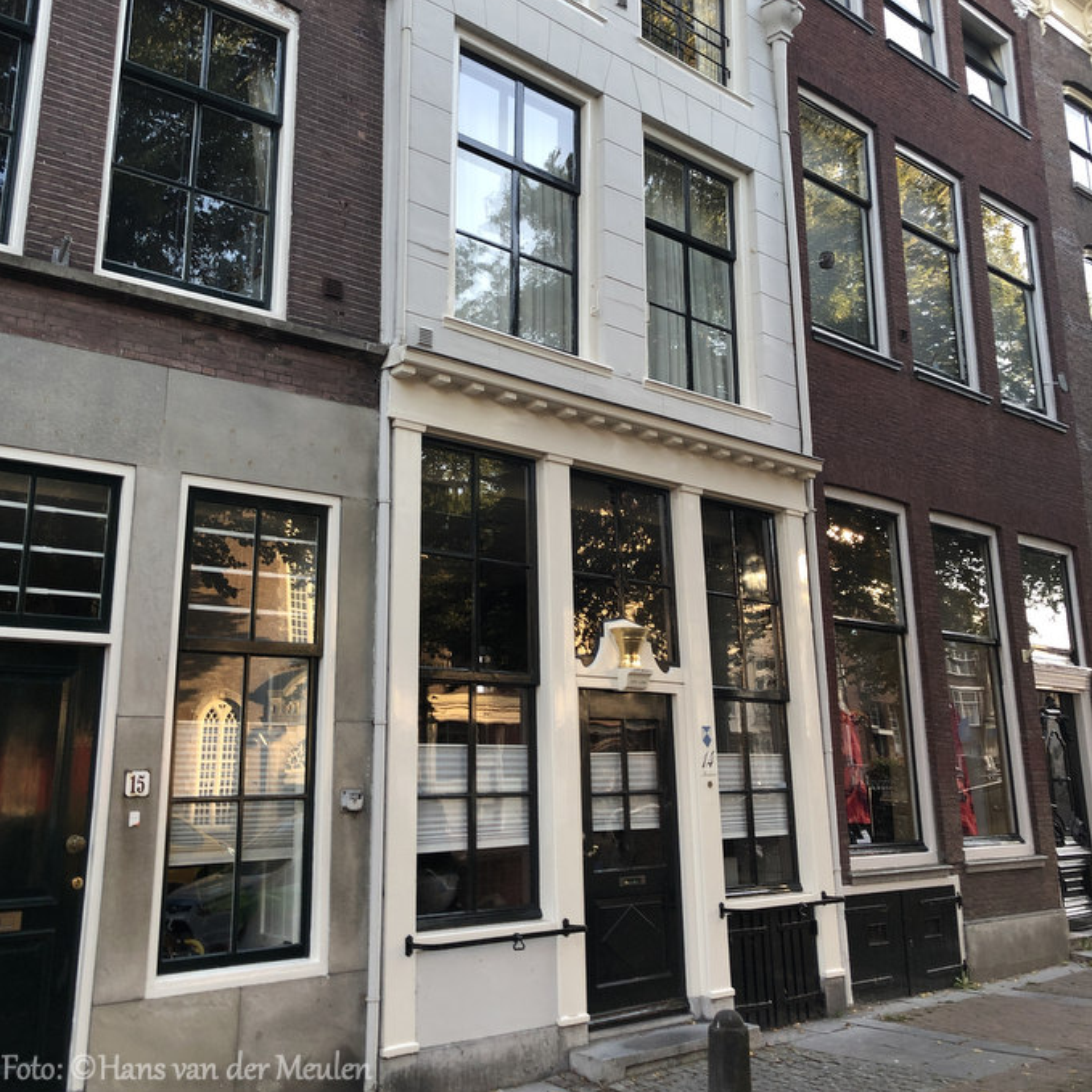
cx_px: 536
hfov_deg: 48.4
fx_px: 1213
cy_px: 397
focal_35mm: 34
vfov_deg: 47.9
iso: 40
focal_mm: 3.99
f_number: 1.8
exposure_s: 1/100
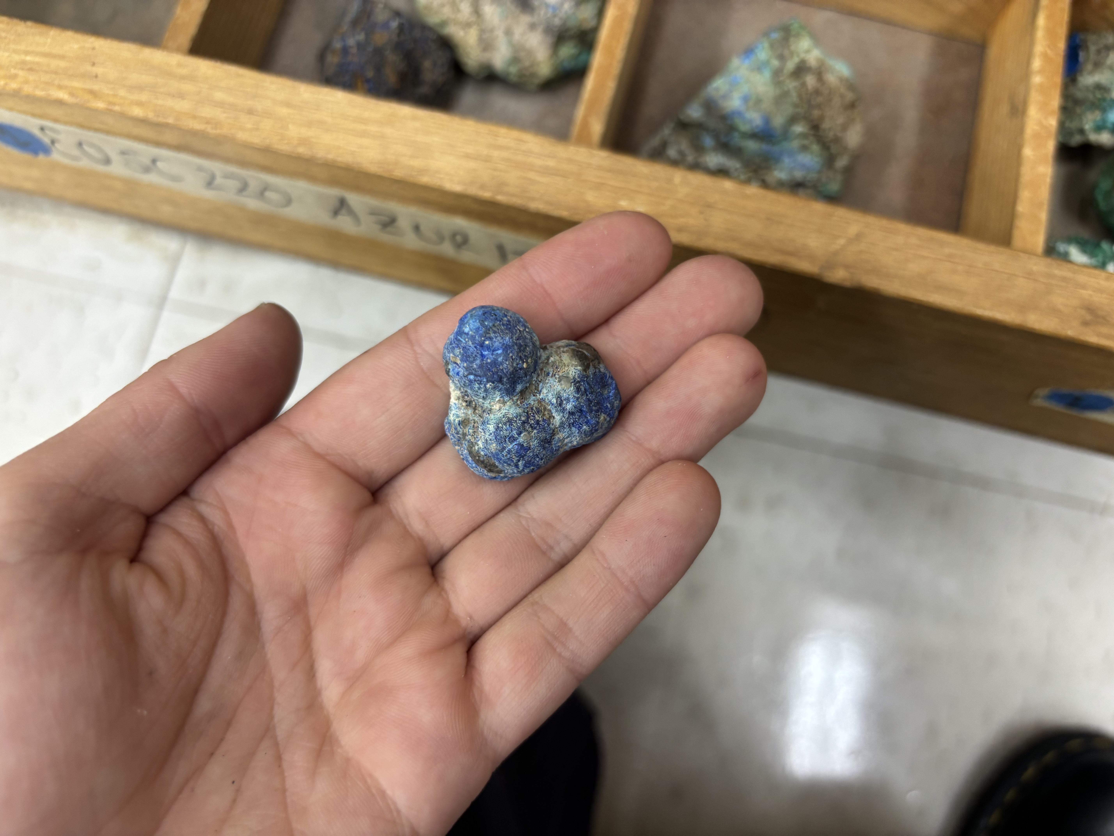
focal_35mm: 26
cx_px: 557
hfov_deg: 67.3
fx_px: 837
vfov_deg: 53.1
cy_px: 418
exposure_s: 1/60
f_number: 1.6
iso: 125
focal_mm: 5.96
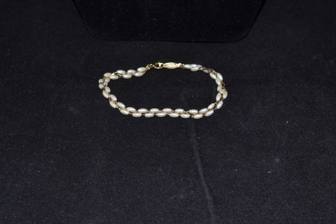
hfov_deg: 33.4
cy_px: 112
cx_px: 168
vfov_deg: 22.6
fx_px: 560
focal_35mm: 60
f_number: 8
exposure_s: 1/60
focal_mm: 40
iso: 100
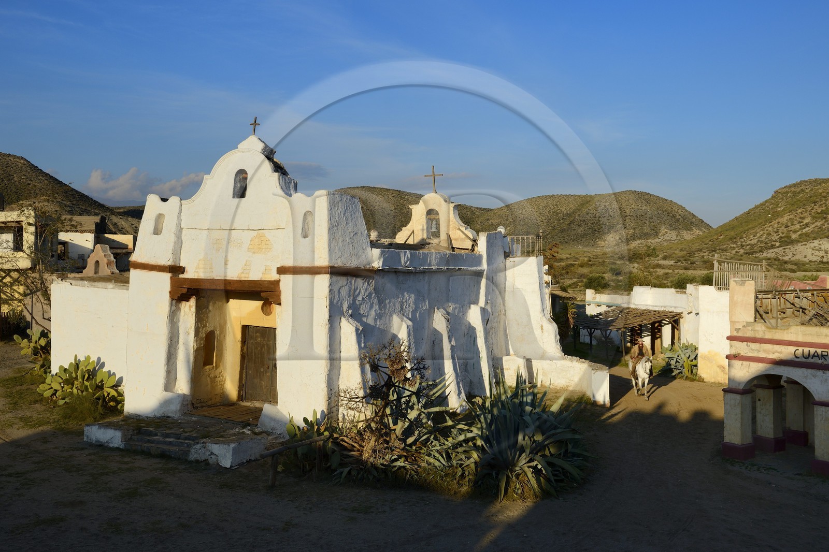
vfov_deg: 38.9
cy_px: 276
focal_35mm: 34
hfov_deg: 55.8
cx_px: 414
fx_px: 783
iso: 200
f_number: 10
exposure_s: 1/320
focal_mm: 34
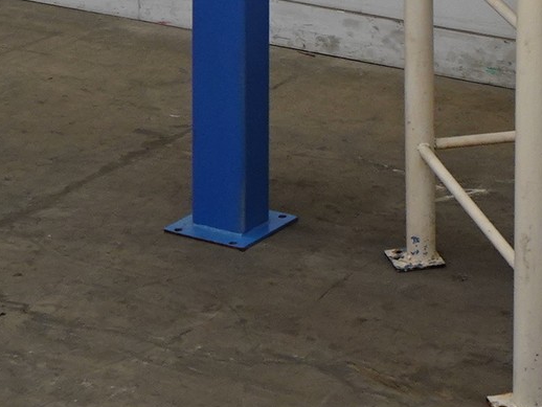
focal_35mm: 158
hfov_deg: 12.3
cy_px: -285
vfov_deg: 9.1
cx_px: 580
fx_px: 2475
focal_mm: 6.64
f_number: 4
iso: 100
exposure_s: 1/40
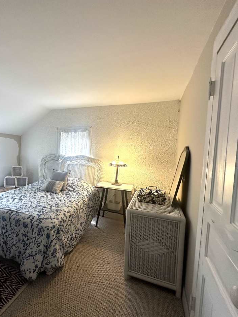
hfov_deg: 65.3
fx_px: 174
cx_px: 65
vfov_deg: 84.7
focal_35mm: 19
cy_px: 159
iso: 160
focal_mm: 2.22
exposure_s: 1/120
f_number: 2.2
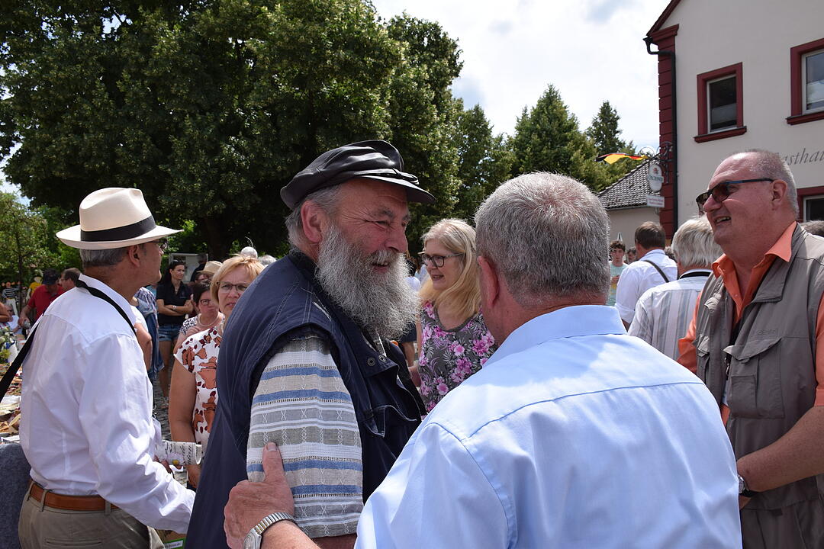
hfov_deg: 67.4
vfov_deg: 47.9
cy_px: 274
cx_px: 412
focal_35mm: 27
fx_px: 618
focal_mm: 18
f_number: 11
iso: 400
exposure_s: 1/500
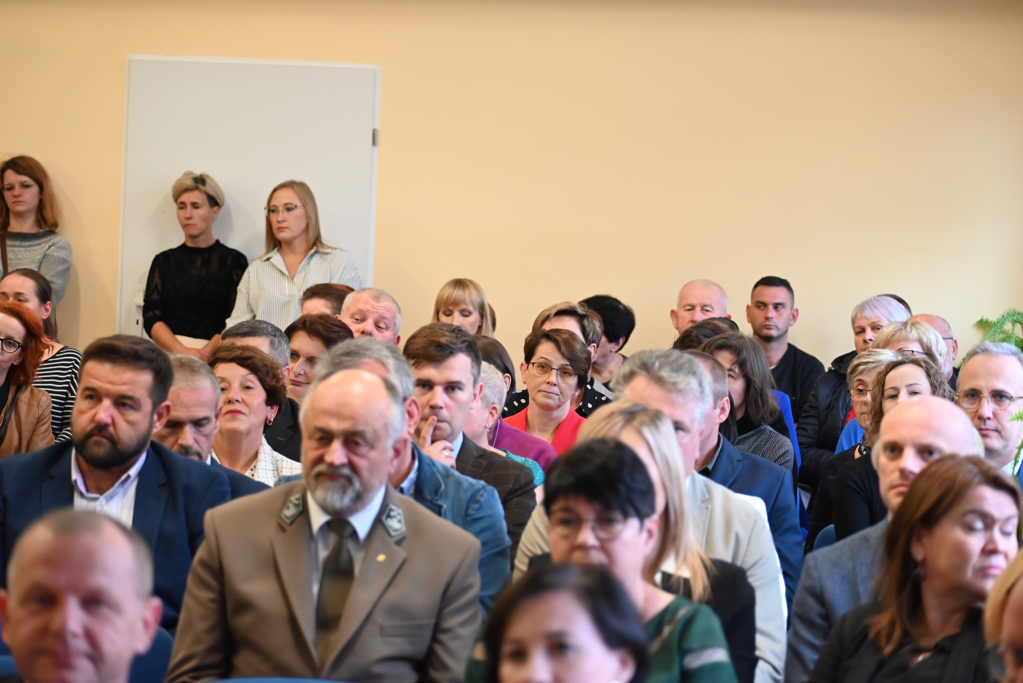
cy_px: 342
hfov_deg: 16.4
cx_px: 512
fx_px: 3553
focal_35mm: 125
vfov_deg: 11.0
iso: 3600
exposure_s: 1/60
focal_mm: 125
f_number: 5
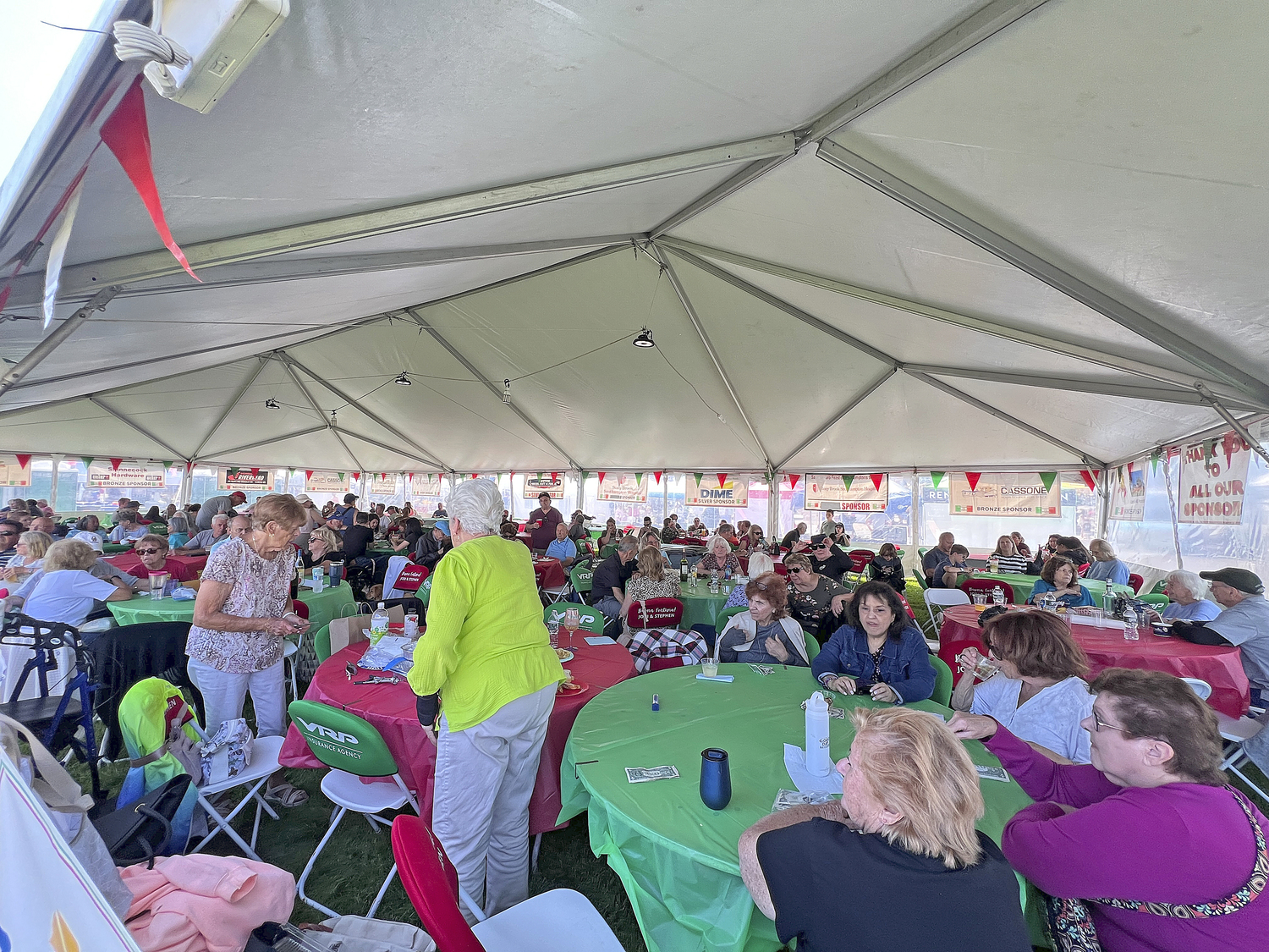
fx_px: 477
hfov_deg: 106.2
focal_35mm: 13
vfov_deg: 89.9
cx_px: 634
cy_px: 476
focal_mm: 1.57
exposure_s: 1/137
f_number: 1.8
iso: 32
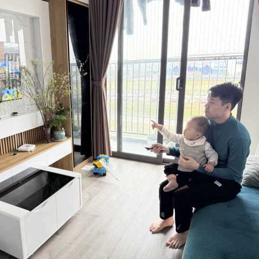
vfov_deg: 55.6
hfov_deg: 54.3
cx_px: 83
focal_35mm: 29
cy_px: 127
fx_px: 245
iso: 200
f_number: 1.78
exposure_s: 1/100
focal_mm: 6.76
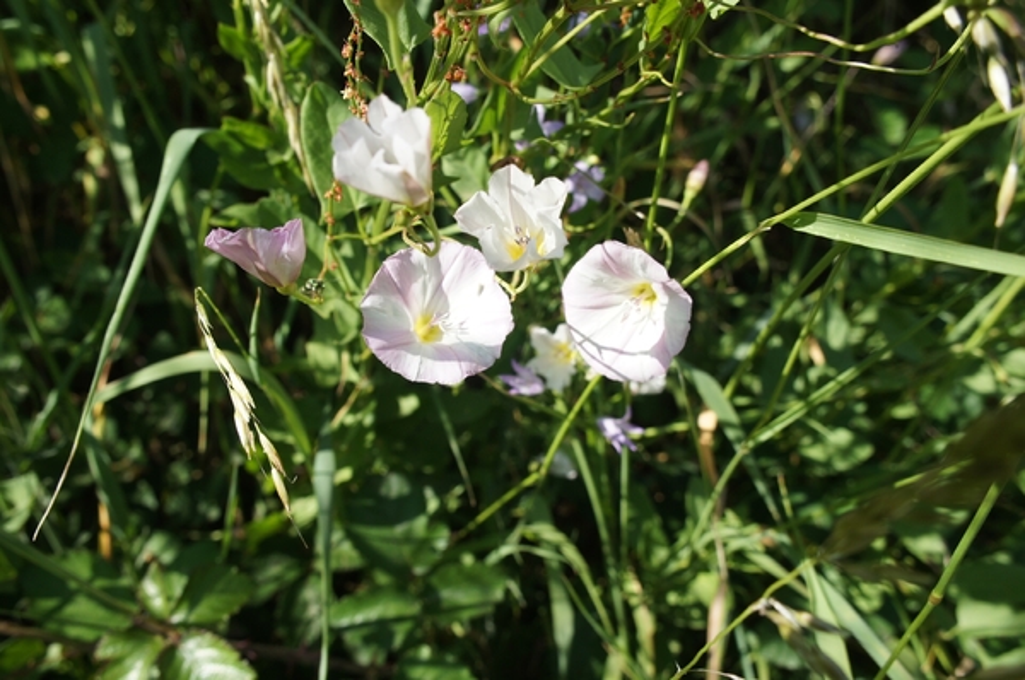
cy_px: 340
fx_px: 853
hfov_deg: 62.0
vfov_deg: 43.5
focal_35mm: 30
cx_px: 512
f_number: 8
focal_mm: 20
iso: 200
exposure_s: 1/200
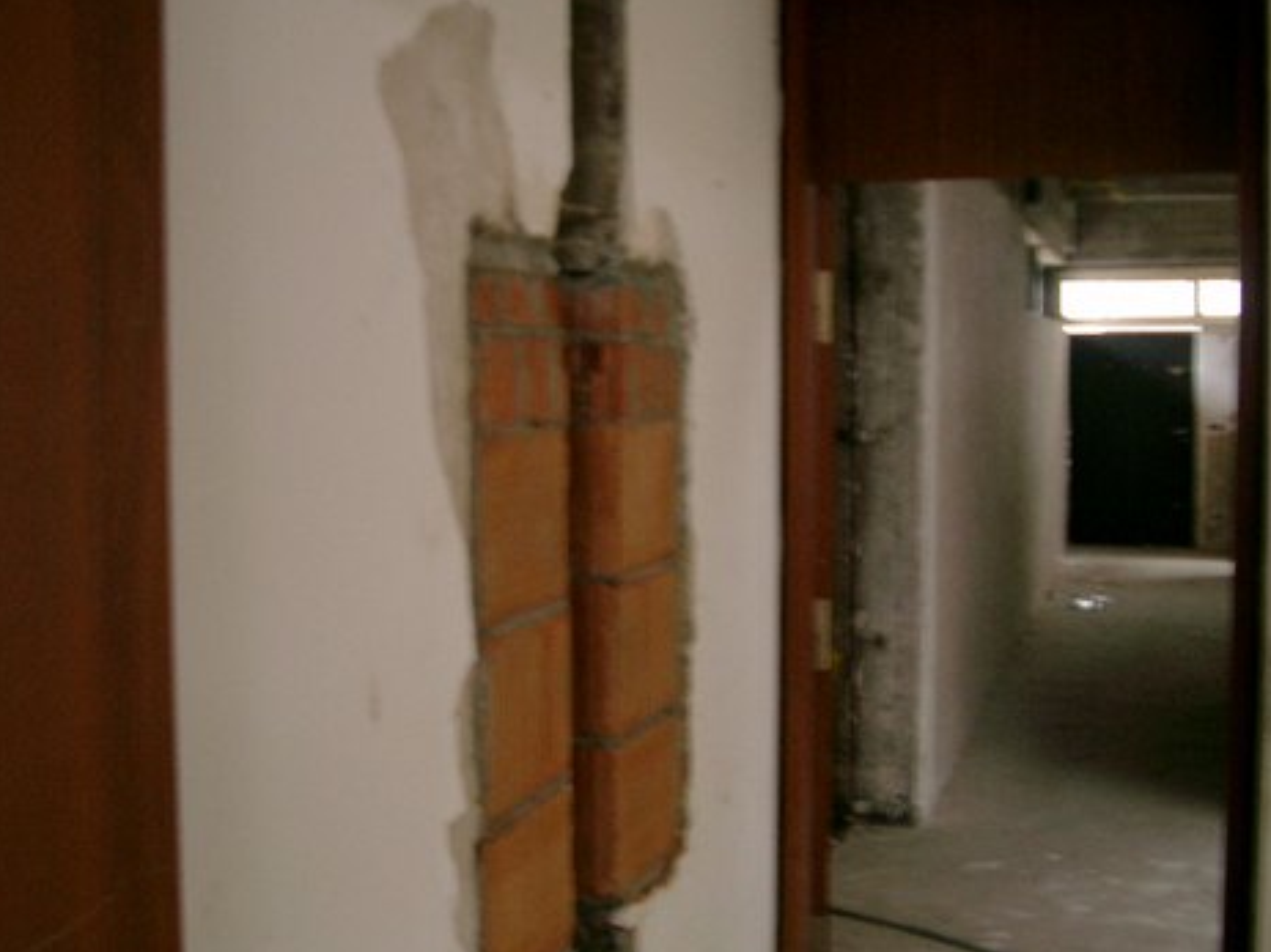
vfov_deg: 30.2
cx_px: 546
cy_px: 499
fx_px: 1762
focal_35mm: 48
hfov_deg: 39.6
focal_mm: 7.6
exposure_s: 1/8
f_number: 2.6
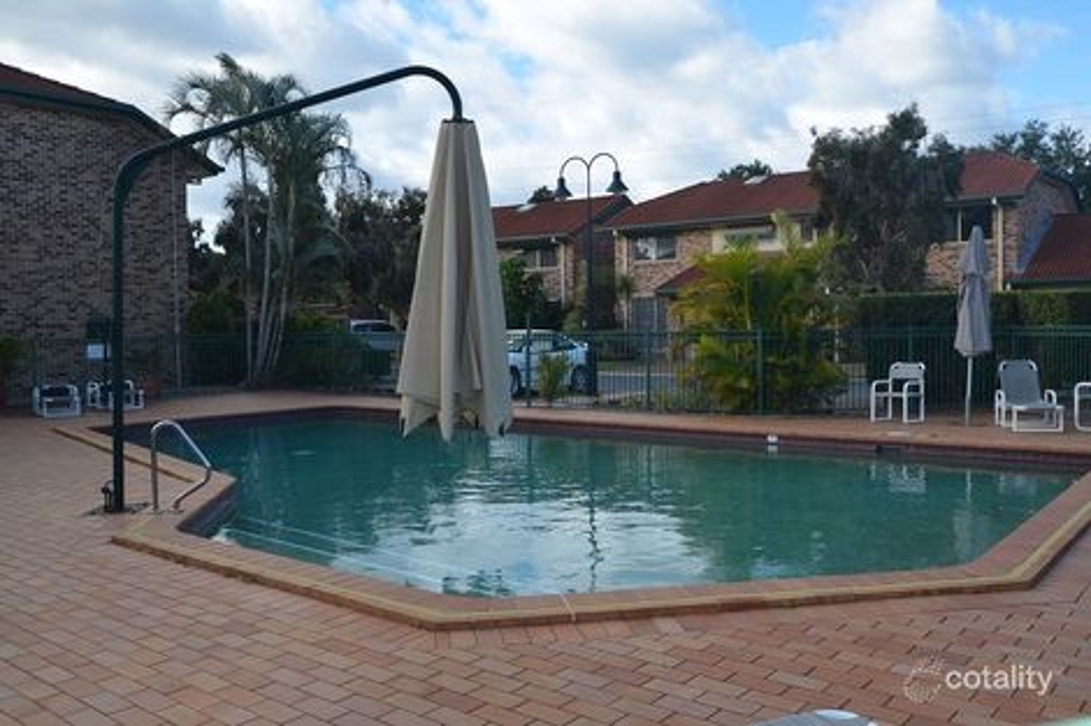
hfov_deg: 59.5
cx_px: 546
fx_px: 954
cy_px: 363
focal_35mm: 32
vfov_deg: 41.7
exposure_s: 1/200
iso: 100
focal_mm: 21
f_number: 6.3
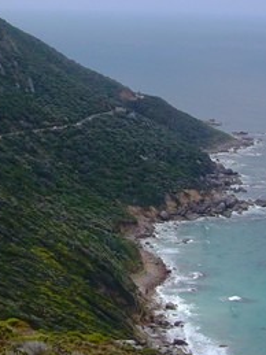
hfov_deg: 13.6
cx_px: 18
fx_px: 1107
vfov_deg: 18.0
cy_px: 63
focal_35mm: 108
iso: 80
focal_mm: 5.7
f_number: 6.3
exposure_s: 1/400
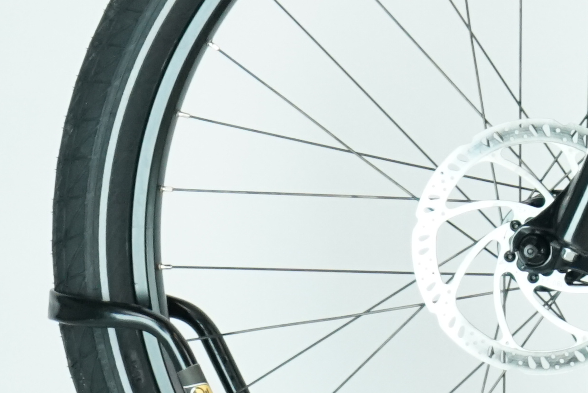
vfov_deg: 4.0
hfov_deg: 5.8
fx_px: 5554
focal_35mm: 340
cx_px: 1415
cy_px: -110
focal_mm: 70
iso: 2000
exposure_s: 1/200
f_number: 5.6
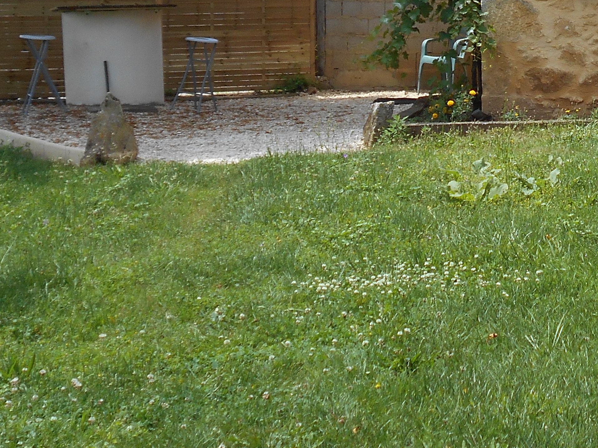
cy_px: 50
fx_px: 1814
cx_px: 650
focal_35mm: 105
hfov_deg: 18.1
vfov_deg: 14.0
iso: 80
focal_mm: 6.7
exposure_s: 1/500
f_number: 3.9
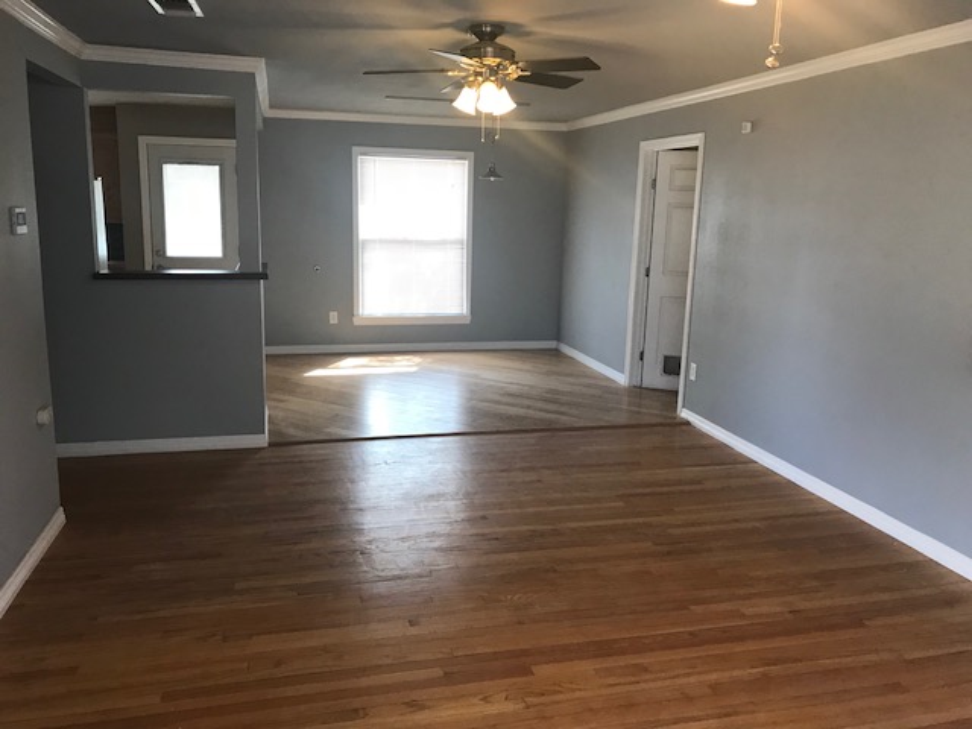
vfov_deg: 49.7
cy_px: 364
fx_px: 786
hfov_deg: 63.4
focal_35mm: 28
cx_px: 486
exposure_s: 1/30
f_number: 1.8
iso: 32
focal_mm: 3.99
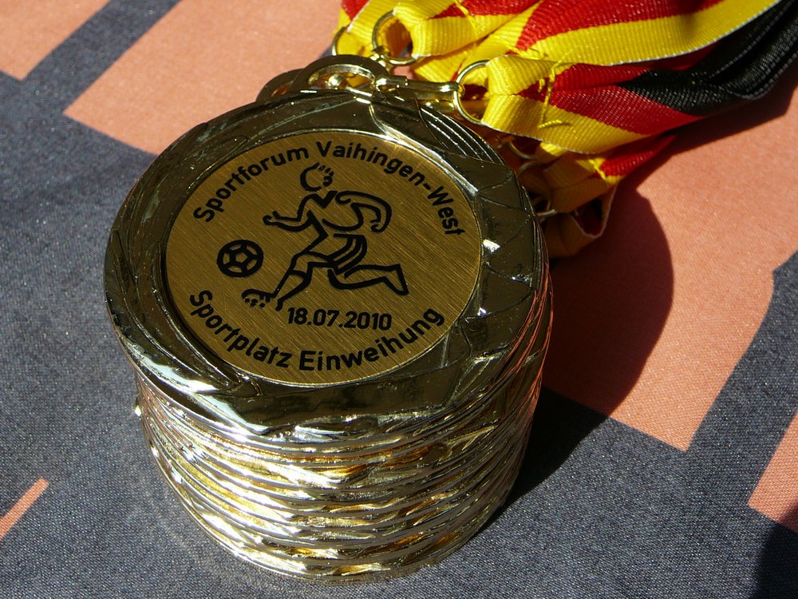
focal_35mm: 55
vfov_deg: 26.6
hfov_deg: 34.9
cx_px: 399
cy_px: 300
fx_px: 1268
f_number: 3.5
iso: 80
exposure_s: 1/800
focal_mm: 8.2
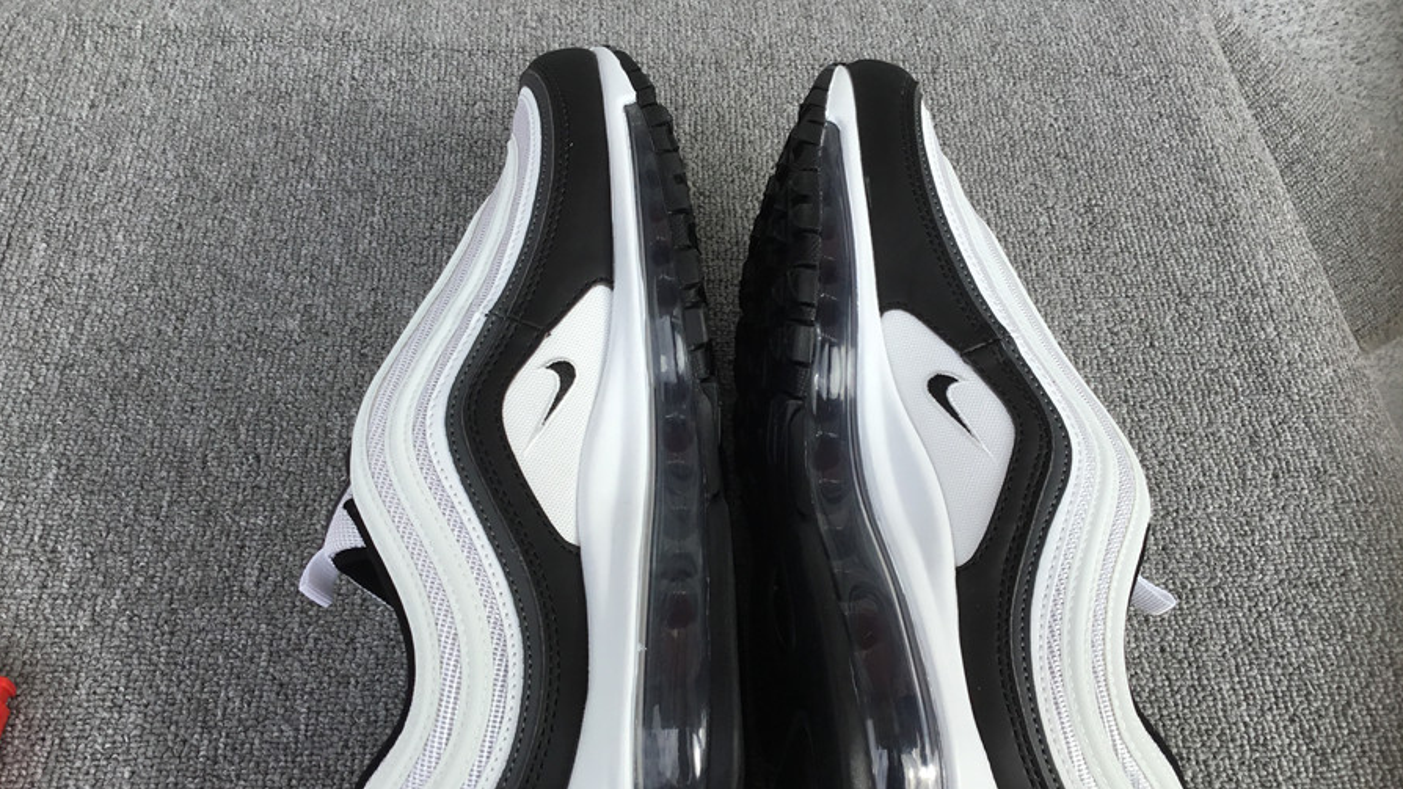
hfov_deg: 58.0
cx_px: 702
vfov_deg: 34.6
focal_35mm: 34
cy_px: 429
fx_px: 1265
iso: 25
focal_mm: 3.3
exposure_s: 1/522
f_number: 2.4
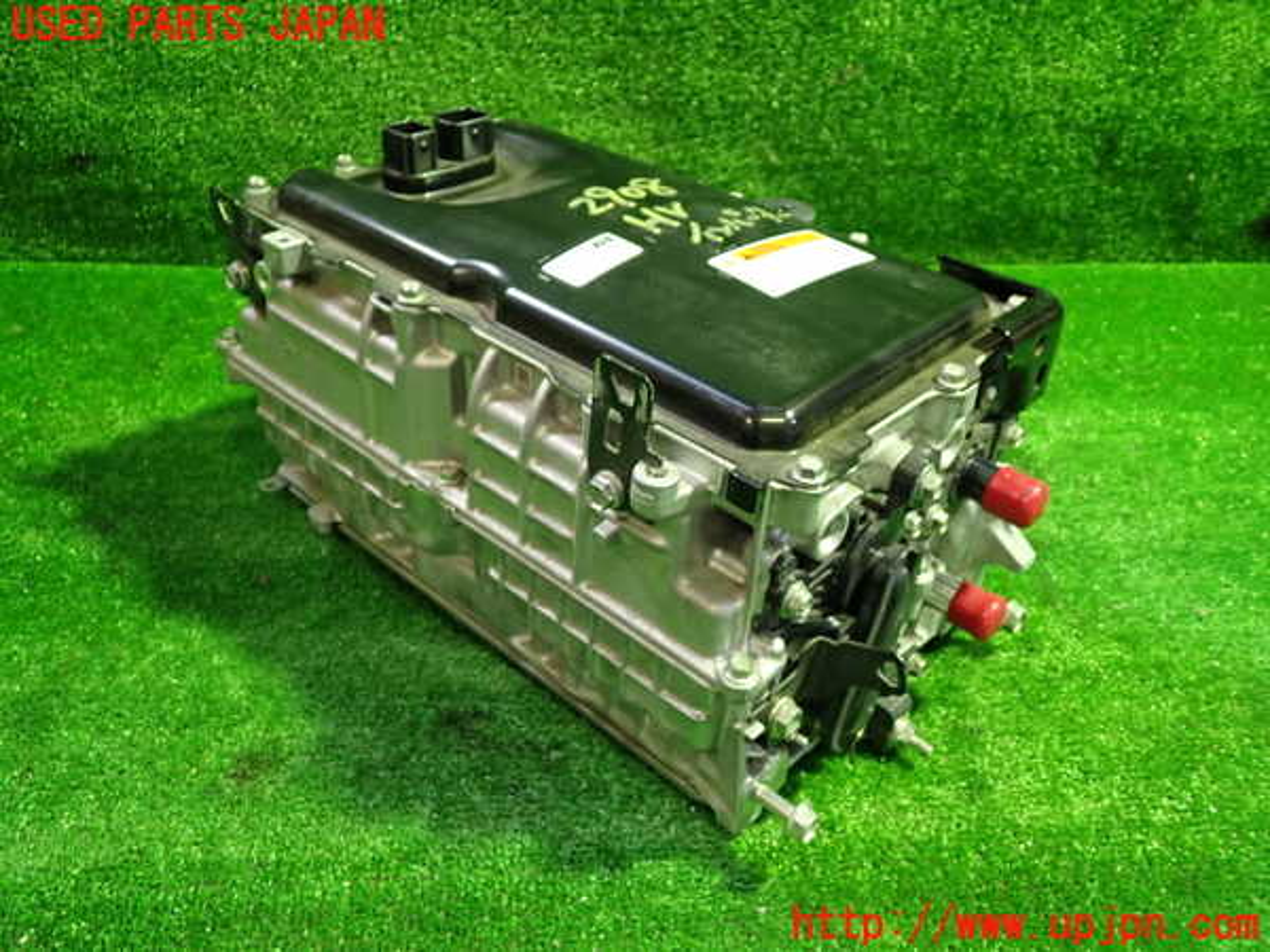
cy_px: 476
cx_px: 635
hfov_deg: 60.0
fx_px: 1101
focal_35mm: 30
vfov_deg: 46.8
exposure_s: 1/30
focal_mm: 5.4
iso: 400
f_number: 2.3
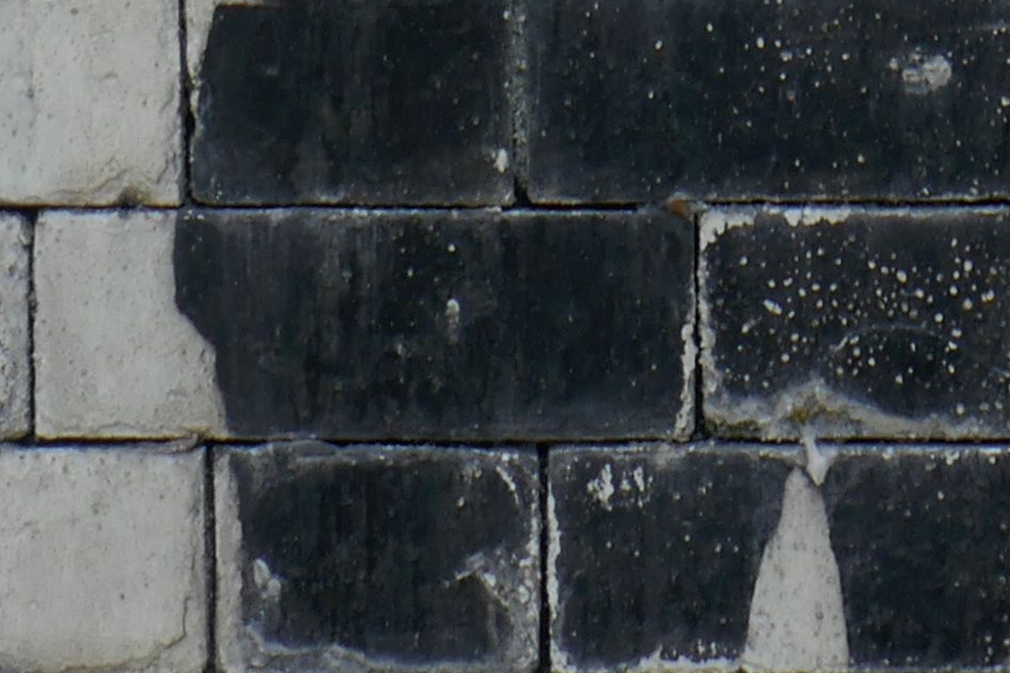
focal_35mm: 235
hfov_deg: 8.7
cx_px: 1136
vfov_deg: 5.7
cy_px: -806
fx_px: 6590
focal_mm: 14.9
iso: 125
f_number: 3.8
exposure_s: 1/125
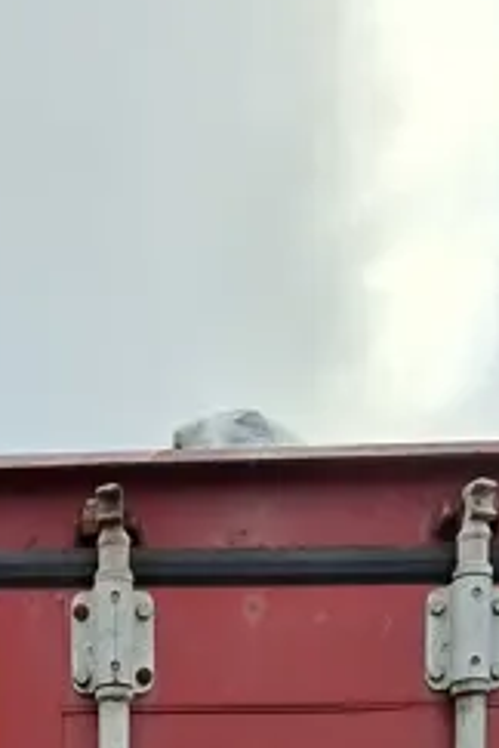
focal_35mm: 101
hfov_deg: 13.4
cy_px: 1527
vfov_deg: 15.7
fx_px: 2100
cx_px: 0
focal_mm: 5.54
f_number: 1.8
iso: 50
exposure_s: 1/202
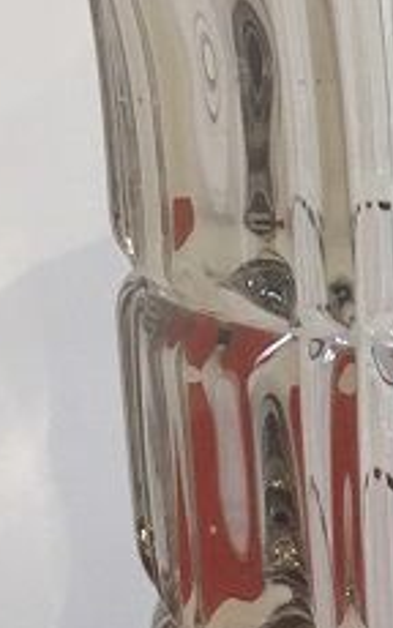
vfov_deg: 19.3
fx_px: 1848
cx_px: 651
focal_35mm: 108
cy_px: 307
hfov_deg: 11.5
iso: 200
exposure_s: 1/17
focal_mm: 4.15
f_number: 2.2
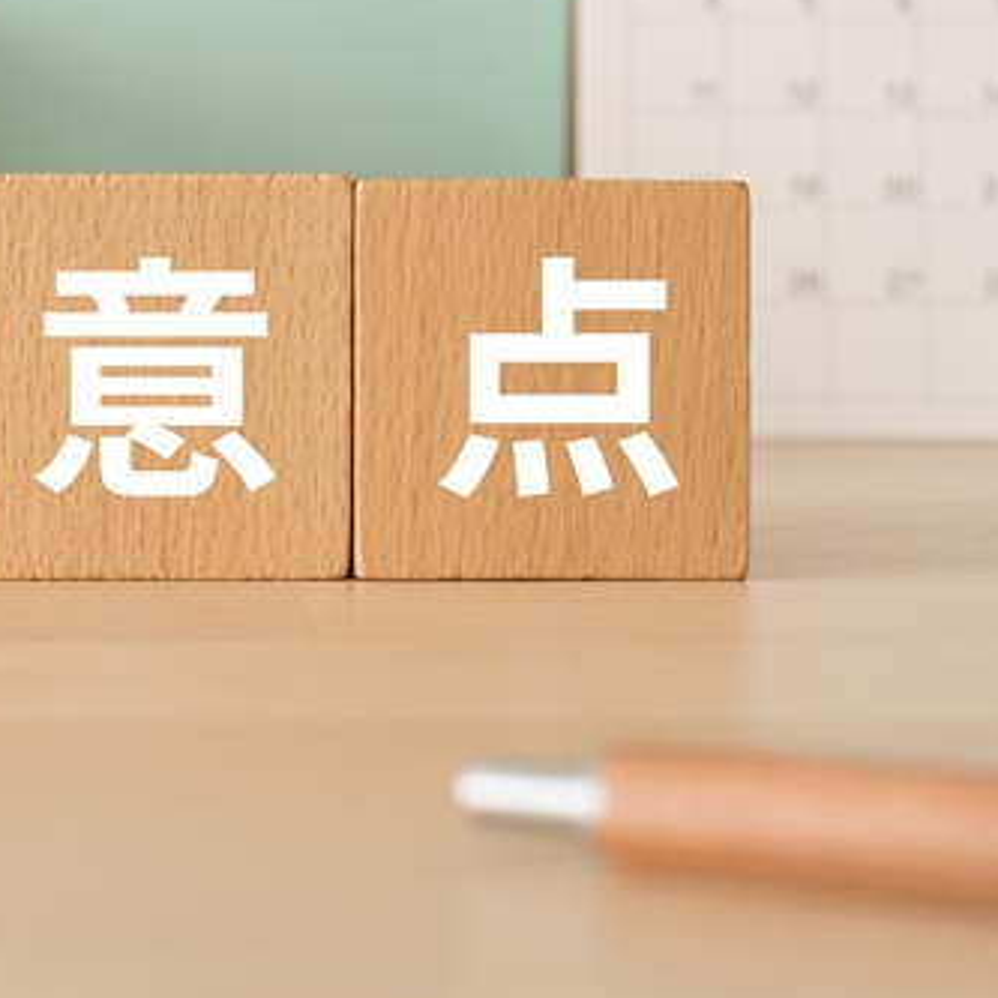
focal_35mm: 102
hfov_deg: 16.9
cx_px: 150
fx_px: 3327
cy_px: 226
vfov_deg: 16.9
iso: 100
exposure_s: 1/10
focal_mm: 50
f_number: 9
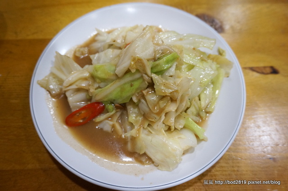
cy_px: 96
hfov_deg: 67.4
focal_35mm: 27
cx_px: 144
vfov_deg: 47.8
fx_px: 216
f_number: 4
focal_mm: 18
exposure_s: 1/60
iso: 1000
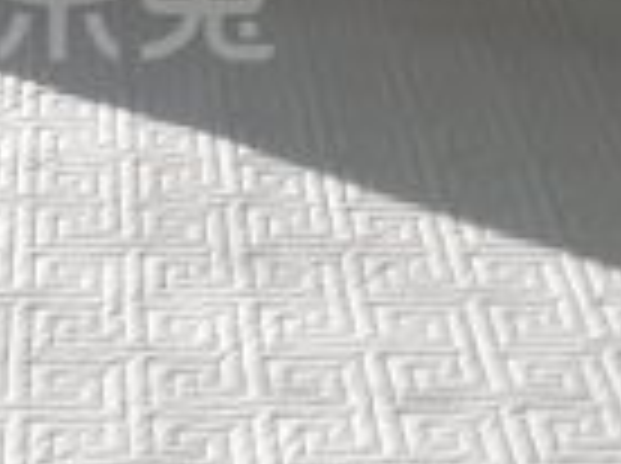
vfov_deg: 9.7
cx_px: -86
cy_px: -54
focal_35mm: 151
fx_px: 2704
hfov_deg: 12.8
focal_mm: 5.4
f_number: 1.8
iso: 50
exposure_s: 1/1250
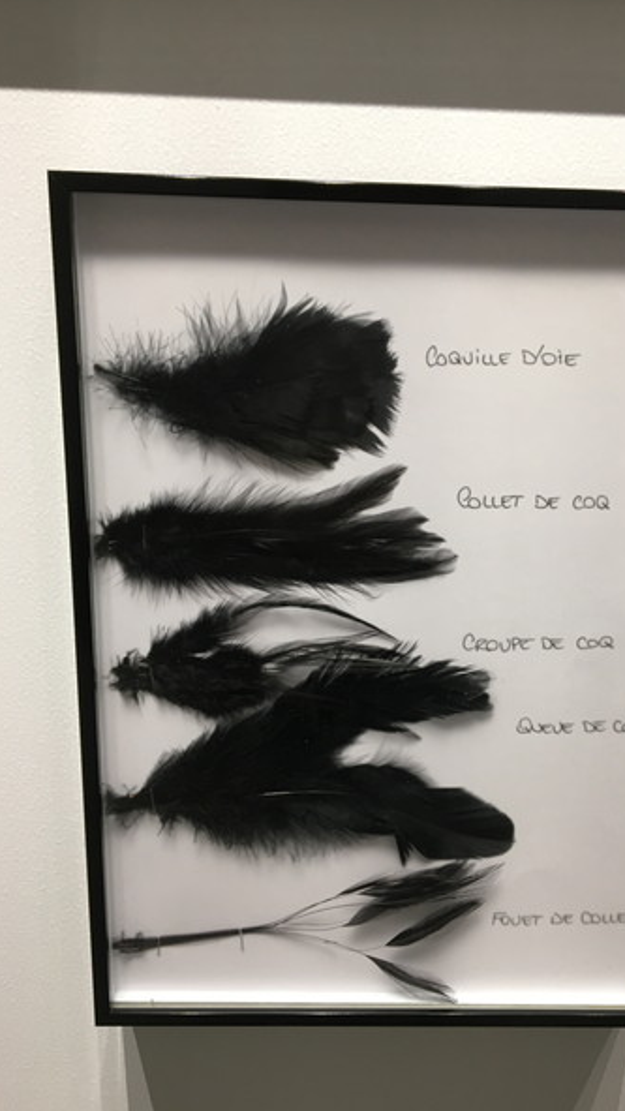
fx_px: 943
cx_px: 411
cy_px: 550
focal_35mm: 32
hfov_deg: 36.3
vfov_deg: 61.0
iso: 80
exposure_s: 1/30
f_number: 2.2
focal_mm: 4.15
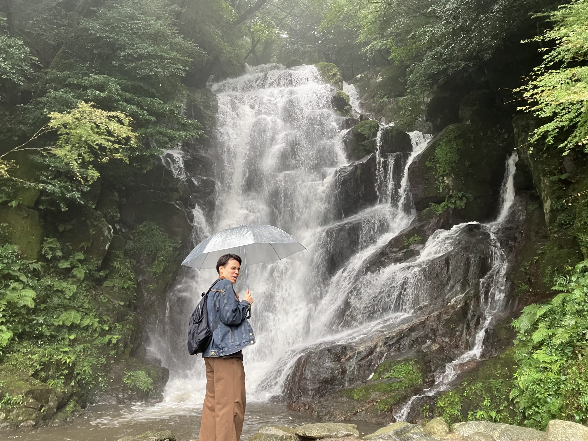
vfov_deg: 48.2
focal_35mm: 29
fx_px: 493
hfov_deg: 61.7
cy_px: 218
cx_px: 288
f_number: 1.8
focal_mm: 3.99
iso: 160
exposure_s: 1/60
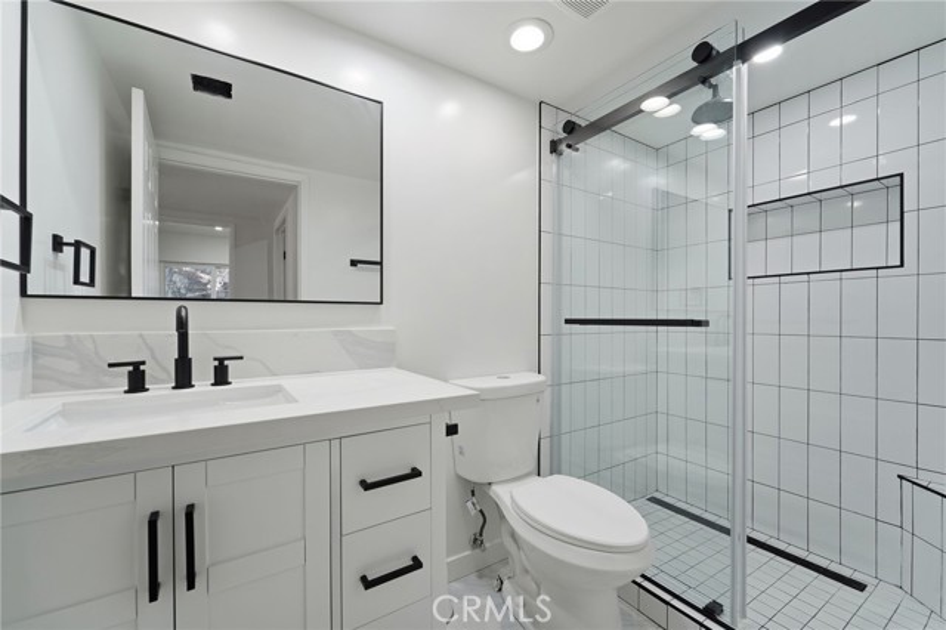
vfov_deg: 81.1
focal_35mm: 14
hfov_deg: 104.3
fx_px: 368
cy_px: 315
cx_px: 473
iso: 100
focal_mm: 14
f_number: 8
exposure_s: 1/8
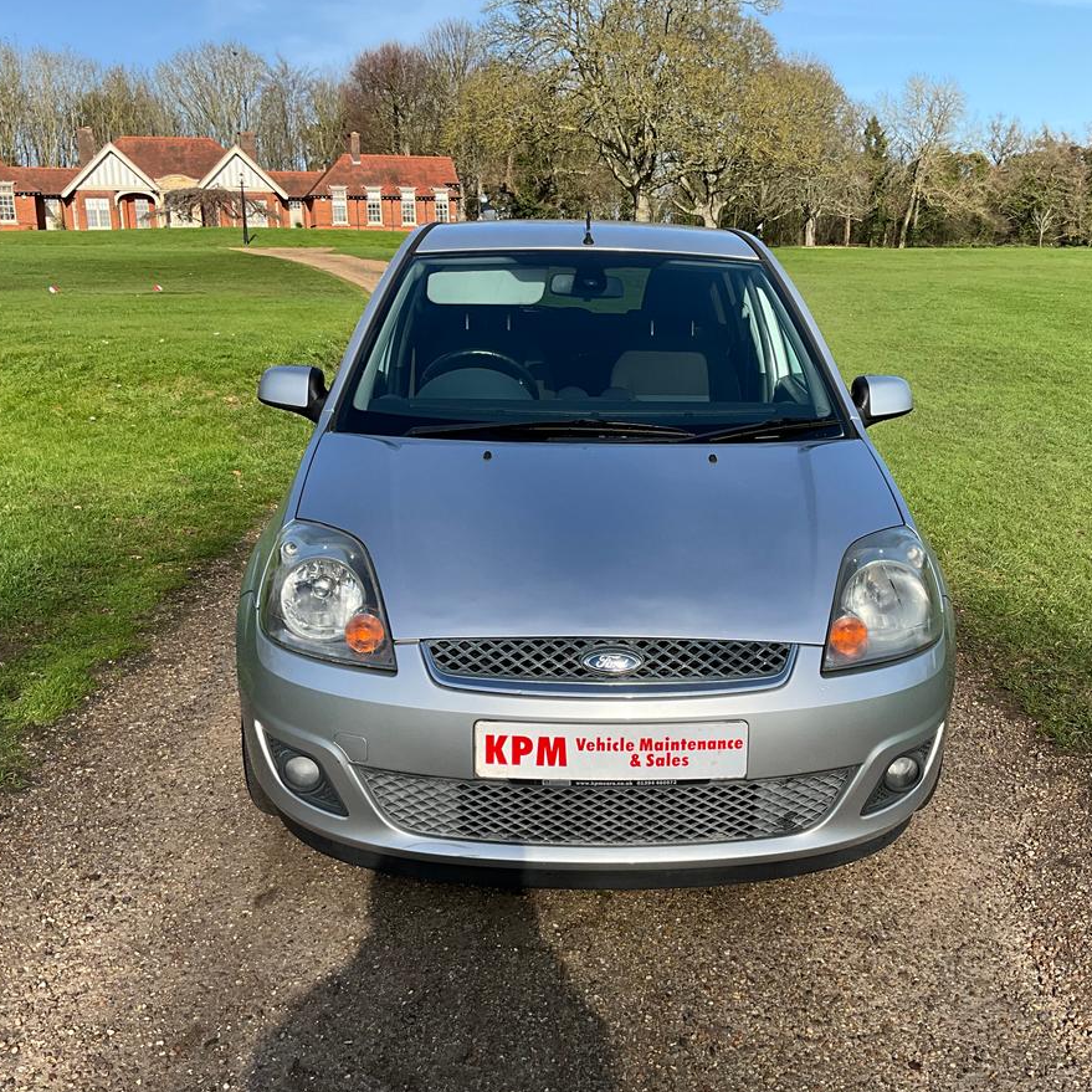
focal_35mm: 35
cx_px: 609
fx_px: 1249
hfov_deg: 47.1
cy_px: 552
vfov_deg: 47.2
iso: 25
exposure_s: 1/1195
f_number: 1.8
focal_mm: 3
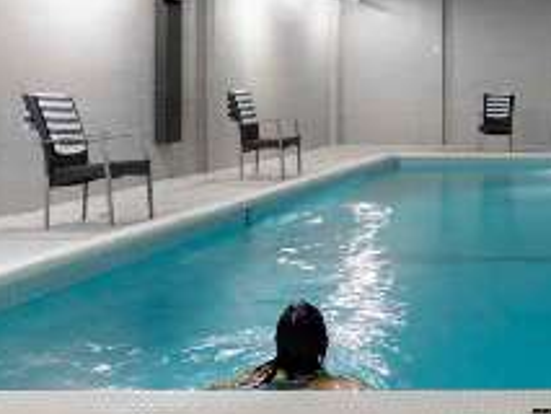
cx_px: 567
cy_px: 181
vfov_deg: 28.0
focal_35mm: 52
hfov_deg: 33.3
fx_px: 828
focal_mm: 24
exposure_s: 2.5
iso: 200
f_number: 11
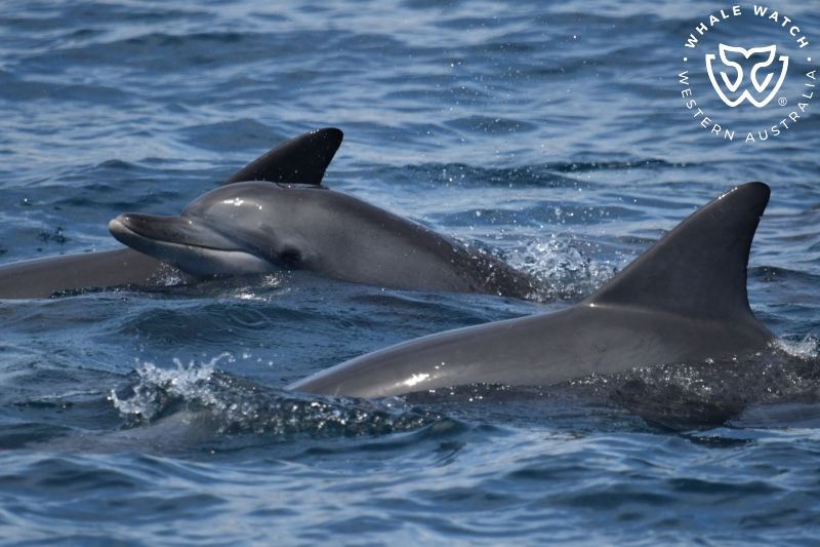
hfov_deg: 3.4
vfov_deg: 2.3
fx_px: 13663
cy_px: 274
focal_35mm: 600
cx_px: 410
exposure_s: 1/8000
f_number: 6.3
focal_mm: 600
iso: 1000
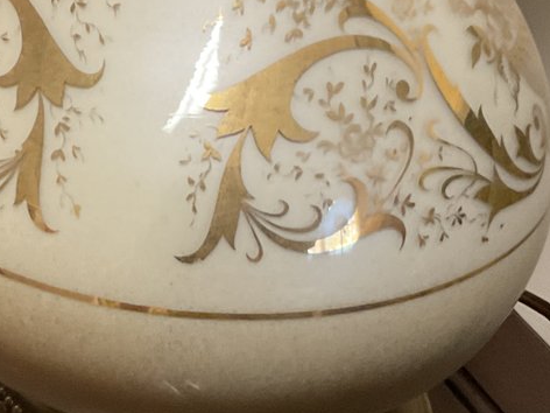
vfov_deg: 15.9
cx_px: 84
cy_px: 221
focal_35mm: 93
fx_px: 1478
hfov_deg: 20.8
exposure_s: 1/40
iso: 250
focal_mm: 3
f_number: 1.8
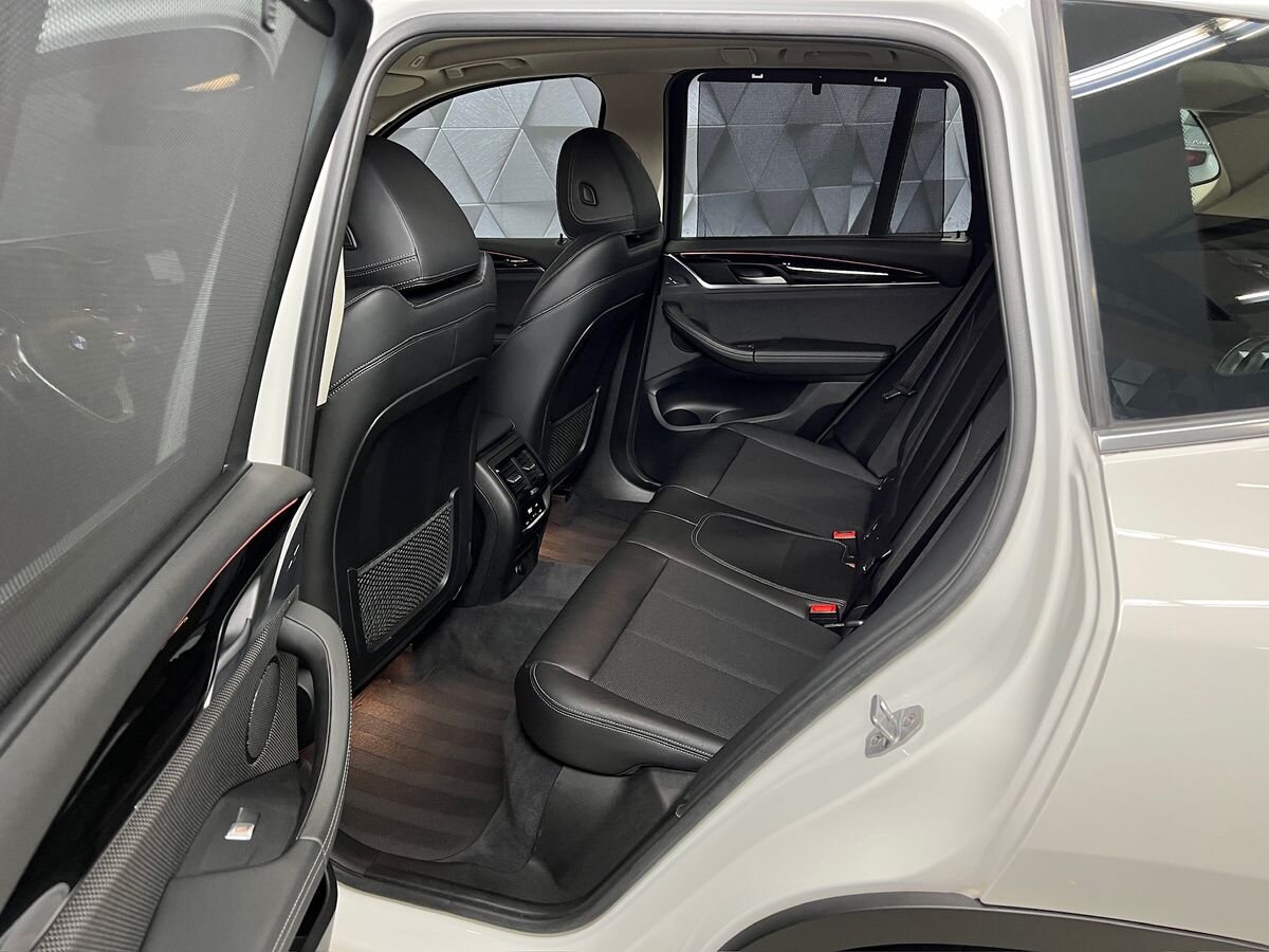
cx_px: 634
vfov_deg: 53.1
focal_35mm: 26
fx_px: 953
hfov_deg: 67.3
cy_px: 476
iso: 100
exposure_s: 1/50
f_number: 1.5
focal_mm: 5.7
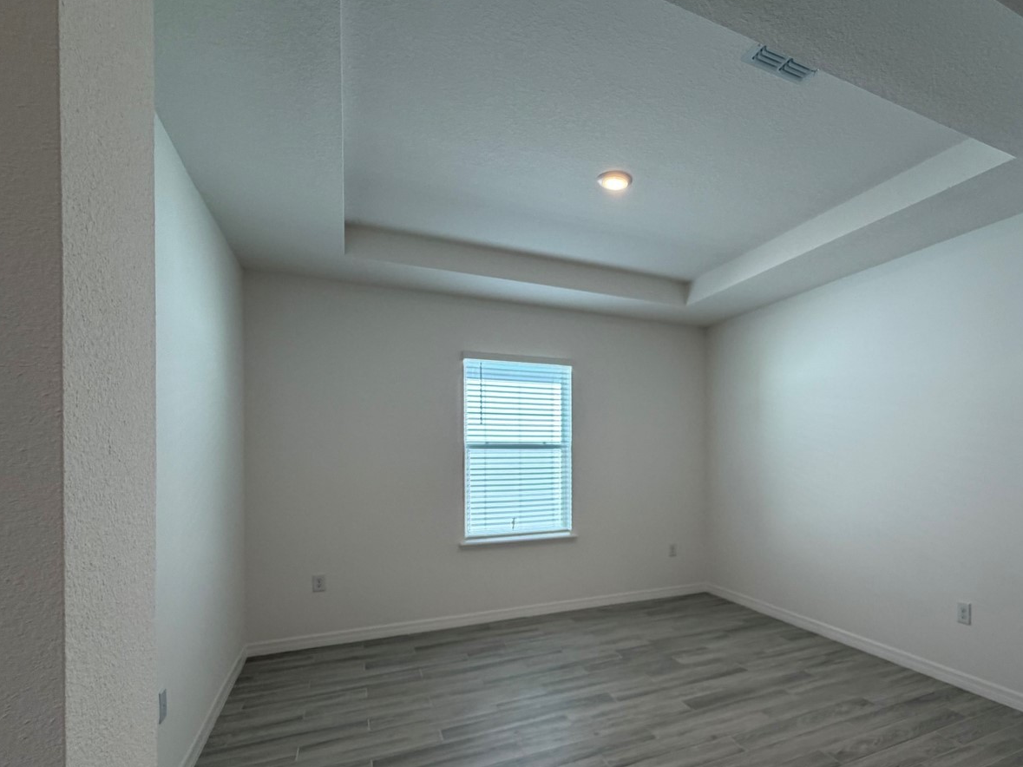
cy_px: 459
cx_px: 658
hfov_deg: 82.6
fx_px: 561
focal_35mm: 19
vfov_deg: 68.0
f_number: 2.2
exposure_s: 1/120
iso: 125
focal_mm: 2.22
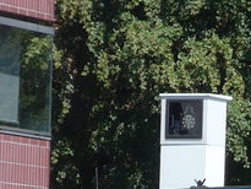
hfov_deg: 3.7
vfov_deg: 2.8
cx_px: 454
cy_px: 288
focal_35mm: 526
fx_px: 3816
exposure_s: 1/320
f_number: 4.6
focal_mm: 18
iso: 80
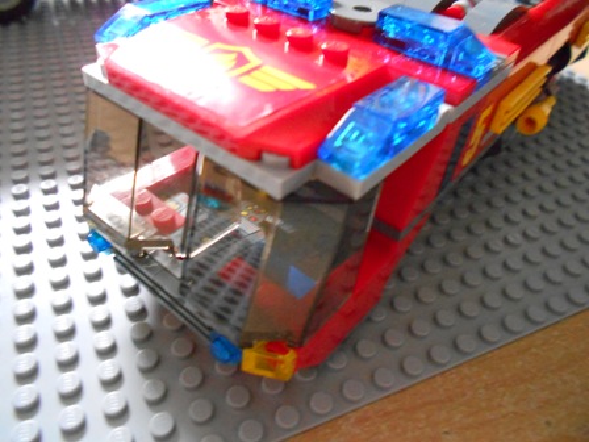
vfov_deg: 53.1
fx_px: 442
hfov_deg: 67.3
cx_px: 294
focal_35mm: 26
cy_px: 221
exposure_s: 1/2.5
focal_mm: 4.6
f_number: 3.2
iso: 800
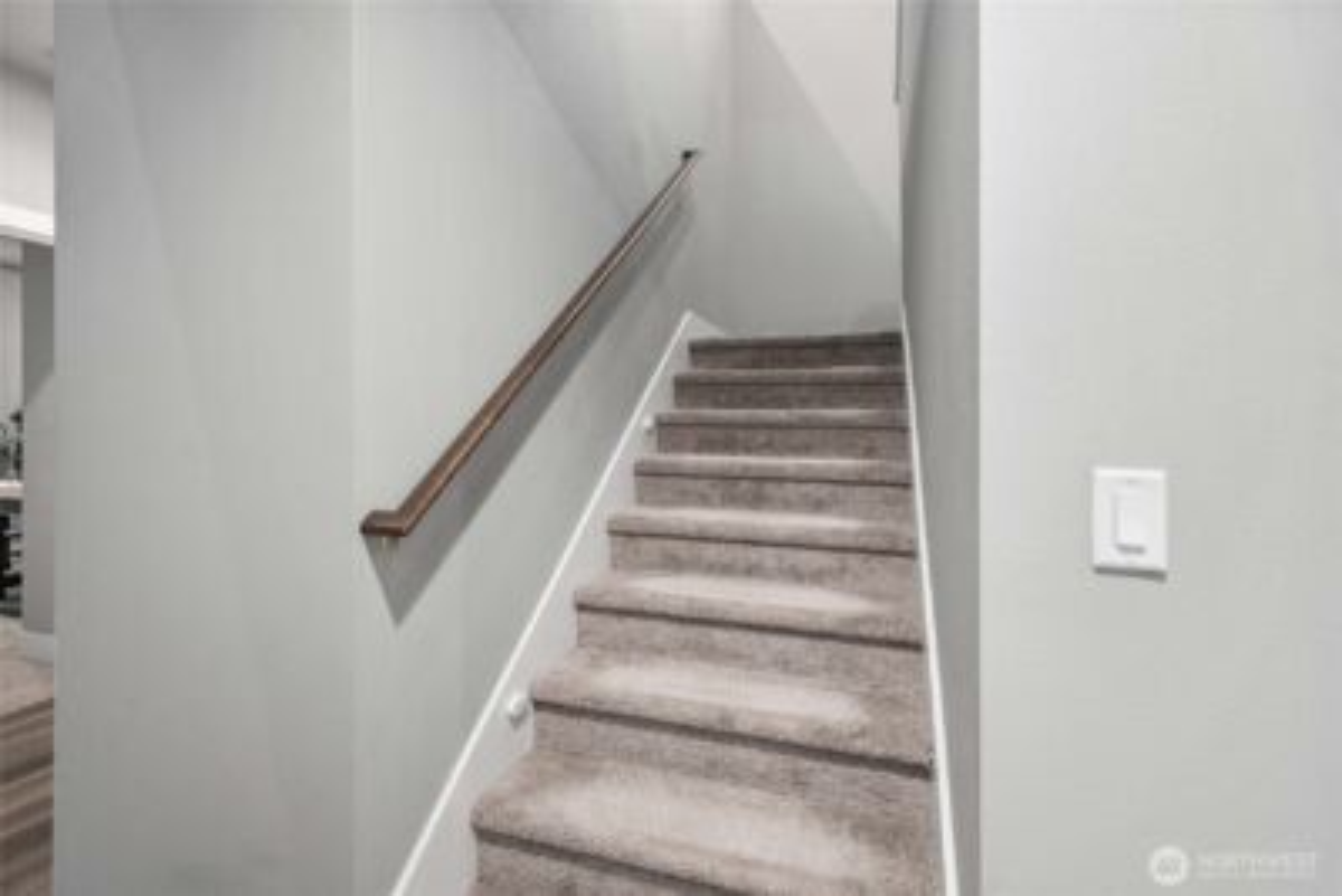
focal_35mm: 15
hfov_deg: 100.4
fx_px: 559
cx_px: 671
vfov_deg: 77.4
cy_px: 448
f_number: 7.1
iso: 1000
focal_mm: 15
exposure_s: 1/60
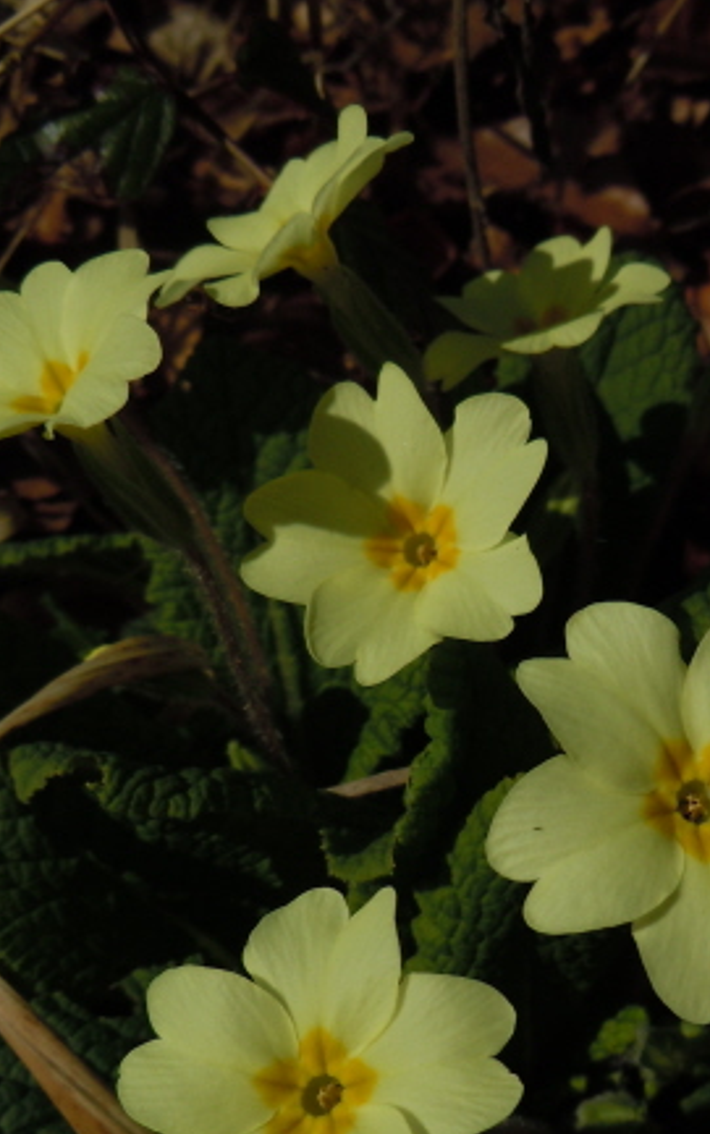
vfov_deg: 42.2
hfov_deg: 27.4
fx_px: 1454
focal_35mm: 47
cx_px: 419
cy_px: 728
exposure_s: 1/1250
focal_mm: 5.4
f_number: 7
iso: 100
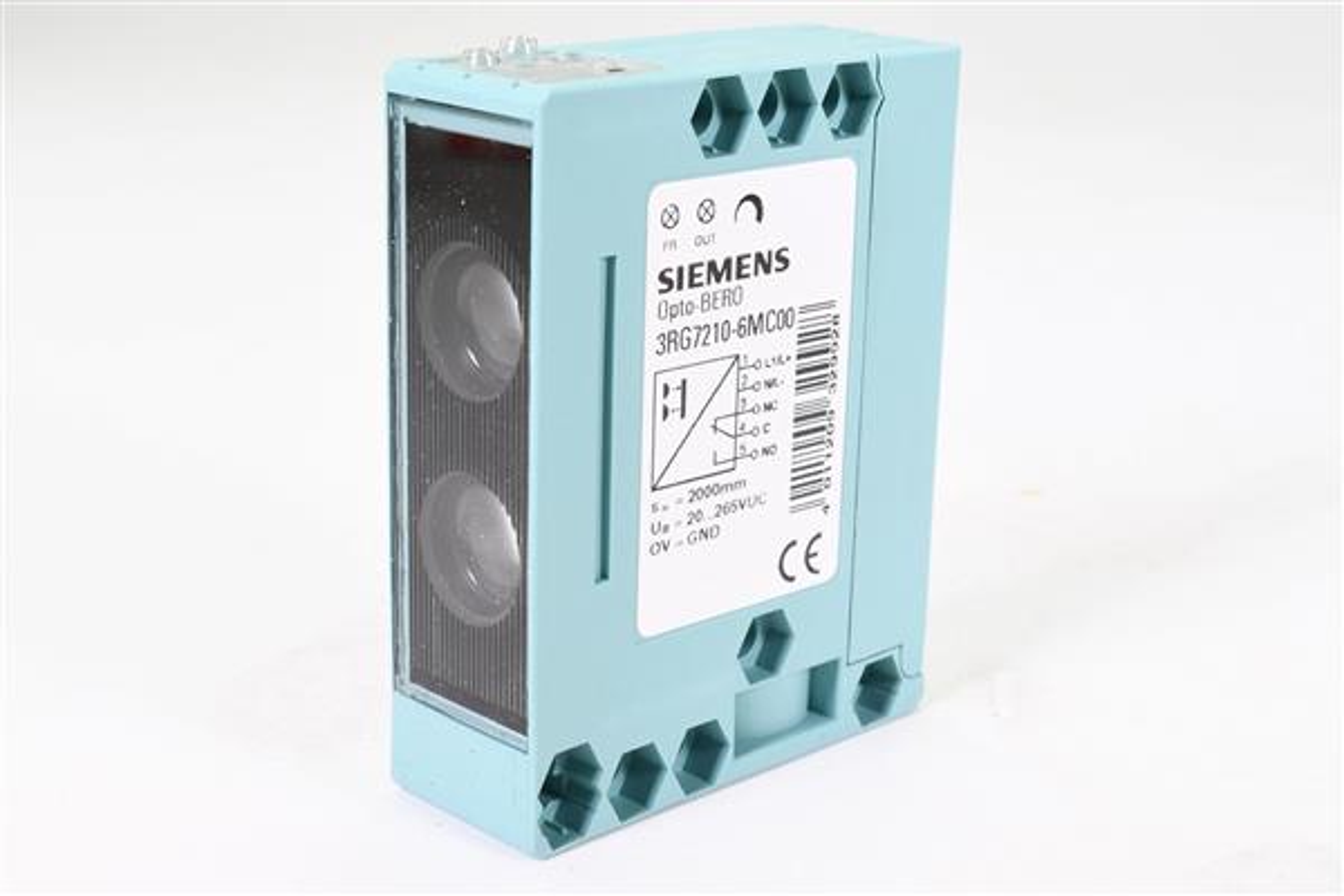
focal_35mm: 64
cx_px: 672
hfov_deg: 31.4
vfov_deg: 21.2
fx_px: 2389
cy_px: 448
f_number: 11
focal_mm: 32
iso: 250
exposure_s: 1/30
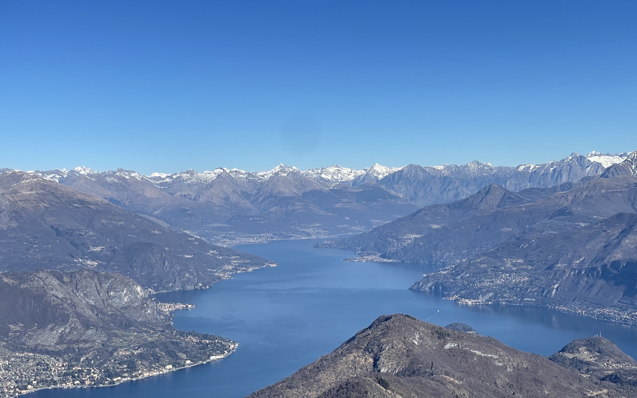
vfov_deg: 23.1
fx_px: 972
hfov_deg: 36.3
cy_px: 238
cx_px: 315
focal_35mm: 56
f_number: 2
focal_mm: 6
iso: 25
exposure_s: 1/2994
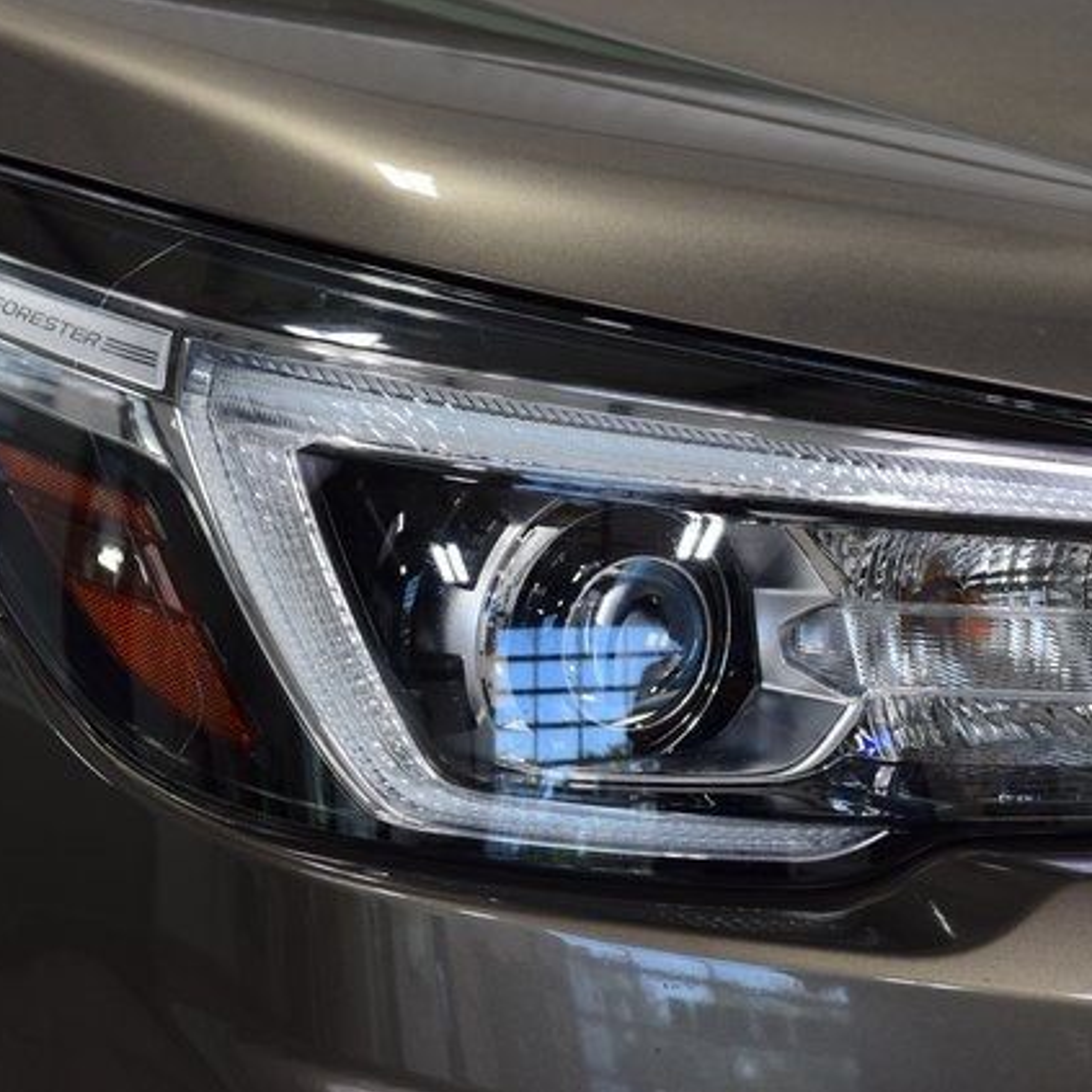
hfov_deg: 12.9
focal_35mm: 135
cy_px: 546
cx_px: 643
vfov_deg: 12.9
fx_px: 4818
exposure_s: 1/30
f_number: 7.1
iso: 560
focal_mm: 70
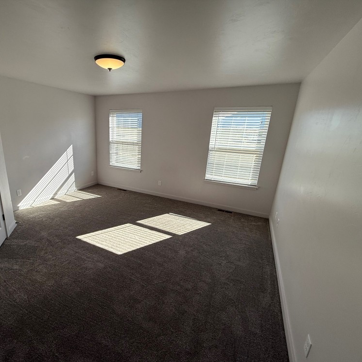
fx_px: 201
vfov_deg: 84.0
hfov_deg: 82.6
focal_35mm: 17
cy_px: 186
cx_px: 139
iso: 50
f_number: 2.2
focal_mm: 2.22
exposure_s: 1/381
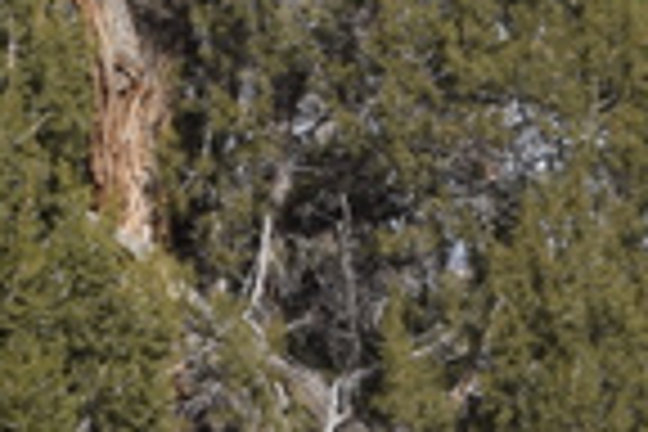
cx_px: -36
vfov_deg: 4.3
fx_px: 5760
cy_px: 389
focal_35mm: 320
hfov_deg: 6.4
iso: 100
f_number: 9
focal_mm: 30
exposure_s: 1/200
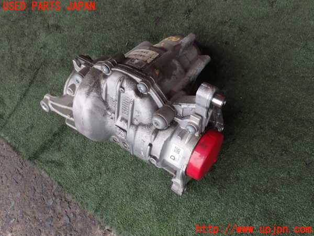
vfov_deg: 46.8
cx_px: 157
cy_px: 118
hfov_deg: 60.0
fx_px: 272
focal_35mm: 30
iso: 100
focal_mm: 5.4
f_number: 3.2
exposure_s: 1/100
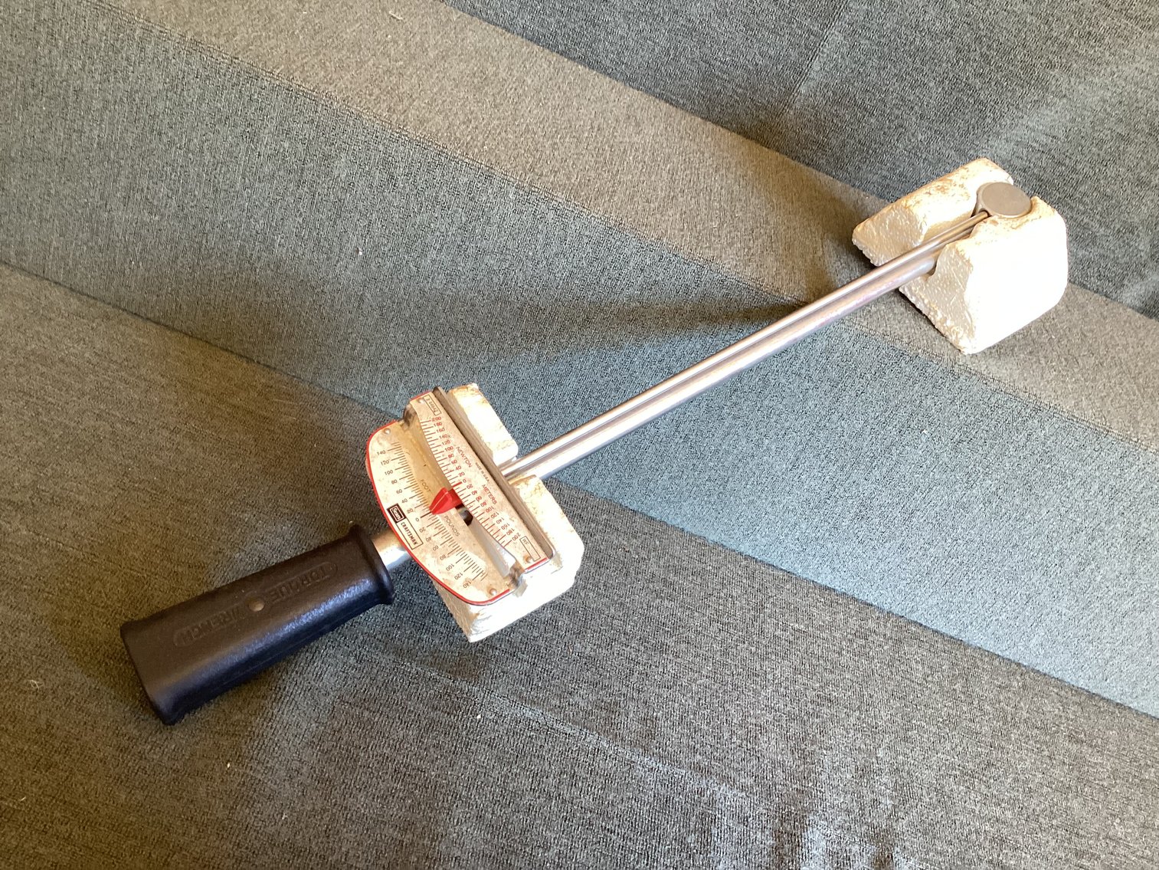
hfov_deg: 58.3
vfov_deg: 45.4
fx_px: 1038
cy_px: 435
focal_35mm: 31
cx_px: 580
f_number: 2.4
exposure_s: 1/60
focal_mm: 3.3
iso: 160
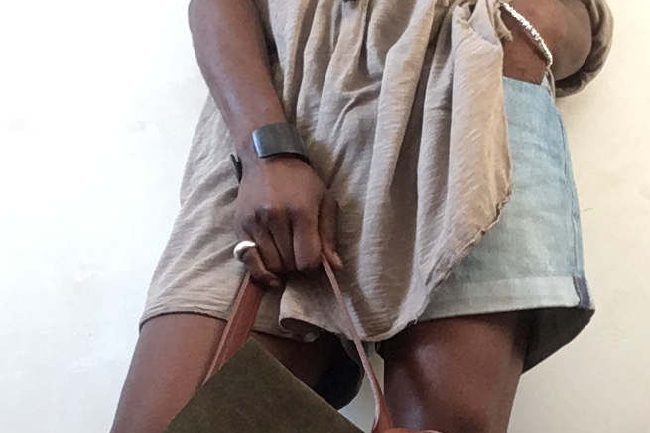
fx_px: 1138
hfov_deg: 31.8
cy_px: 470
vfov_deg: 20.6
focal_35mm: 63
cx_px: 381
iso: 160
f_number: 2.4
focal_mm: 2.15
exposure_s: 1/33
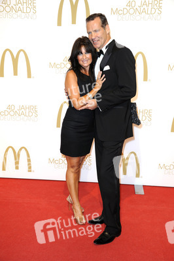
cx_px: 87
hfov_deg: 28.0
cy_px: 130
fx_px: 349
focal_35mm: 48
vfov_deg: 41.1
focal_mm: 48
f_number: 7.1
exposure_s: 1/250
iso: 800
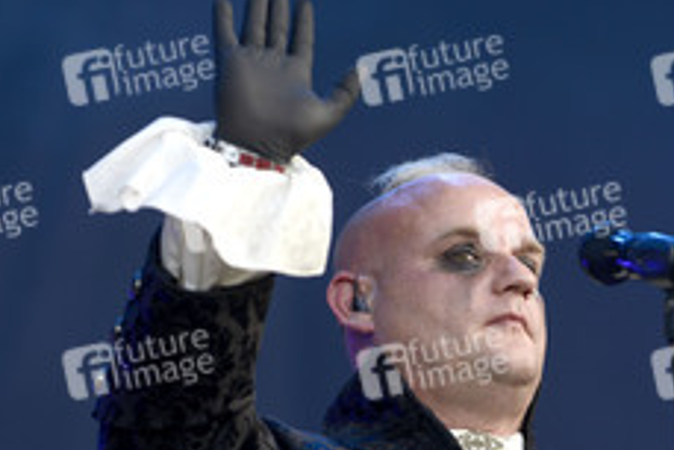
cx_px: 472
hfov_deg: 5.8
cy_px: 438
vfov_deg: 3.9
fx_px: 6632
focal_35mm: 354
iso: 100
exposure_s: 1/400
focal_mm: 180
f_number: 4
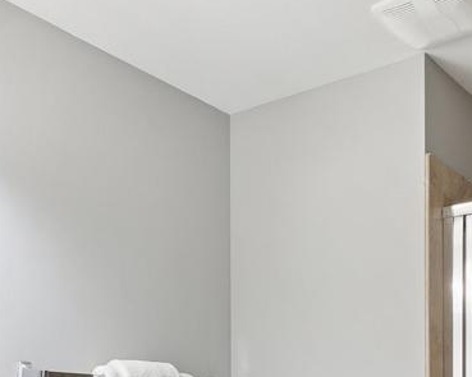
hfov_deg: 33.3
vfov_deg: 24.7
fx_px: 783
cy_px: 443
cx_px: 302
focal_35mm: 56
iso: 250
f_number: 9
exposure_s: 1/3
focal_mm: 15.3
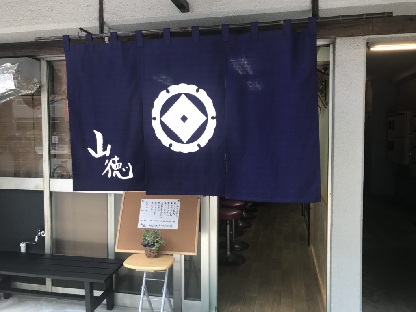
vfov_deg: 49.7
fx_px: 336
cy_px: 156
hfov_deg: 63.4
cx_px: 208
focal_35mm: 28
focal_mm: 3.99
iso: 40
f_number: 1.8
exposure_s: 1/119
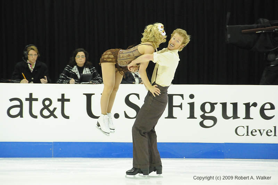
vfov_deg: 6.8
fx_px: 1563
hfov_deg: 10.2
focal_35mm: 202
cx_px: 139
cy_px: 92
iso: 3200
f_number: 5.6
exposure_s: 1/400
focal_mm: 135
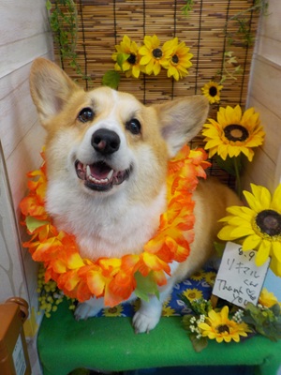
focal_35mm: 30
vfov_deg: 60.0
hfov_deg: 46.8
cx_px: 140
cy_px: 188
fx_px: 325
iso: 125
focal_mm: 4.1
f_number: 3.3
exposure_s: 1/30
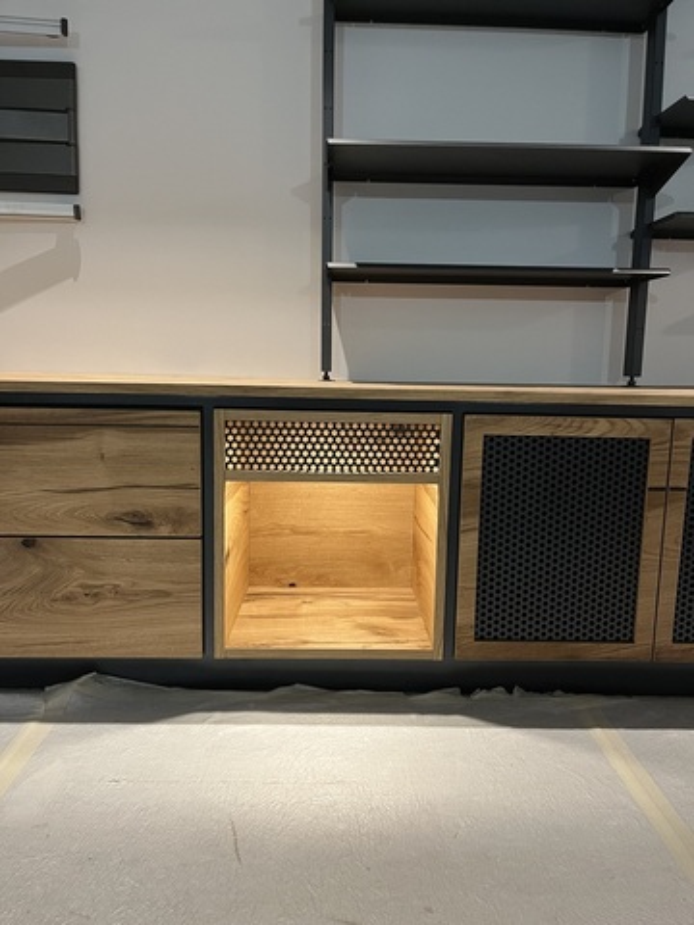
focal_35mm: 26
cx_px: 347
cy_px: 462
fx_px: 695
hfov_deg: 53.1
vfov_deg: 67.3
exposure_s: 1/50
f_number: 1.6
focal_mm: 5.1
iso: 160
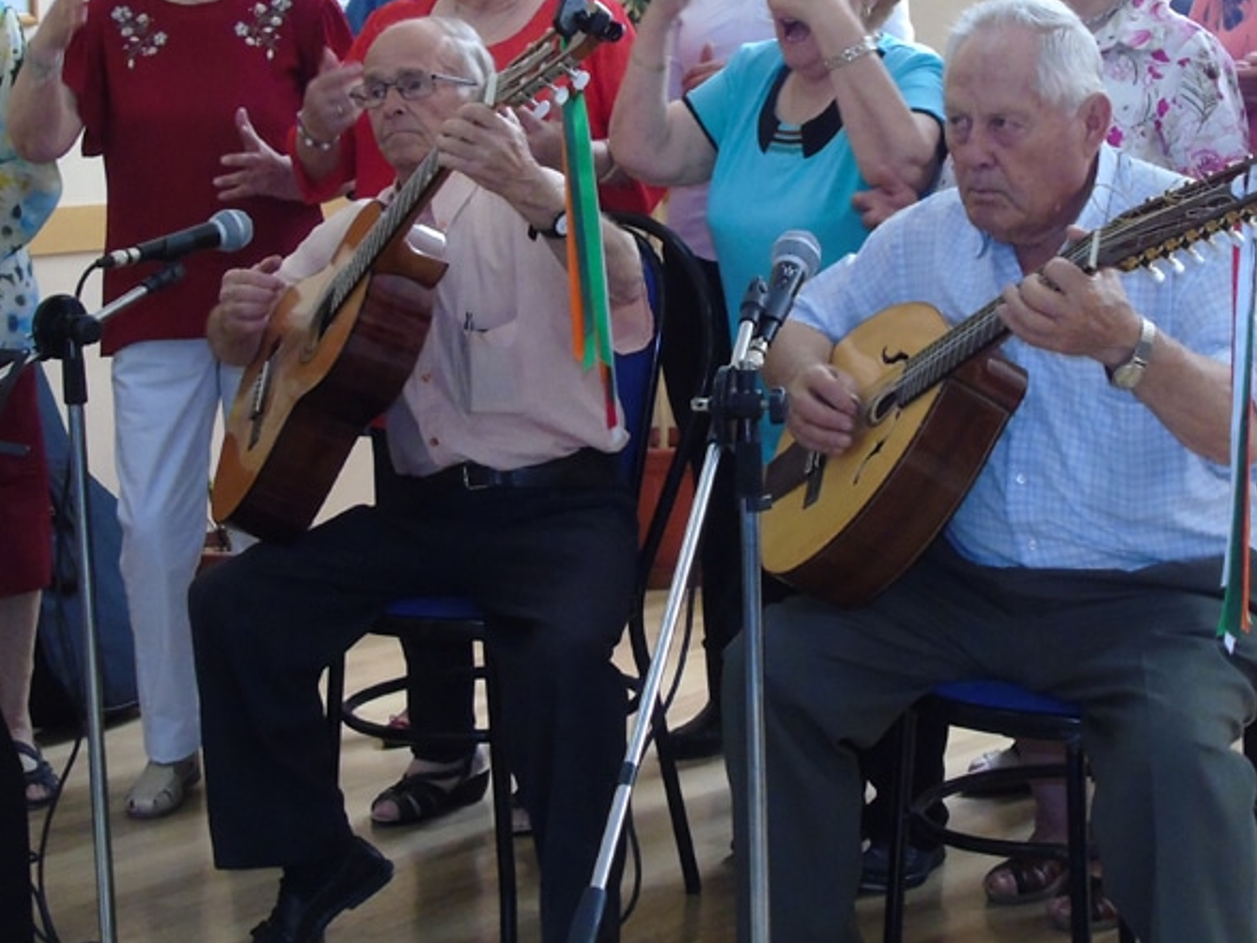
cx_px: 831
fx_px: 2941
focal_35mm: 81
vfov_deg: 18.2
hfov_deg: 24.0
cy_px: 427
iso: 320
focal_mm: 7.1
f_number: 3.9
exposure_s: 1/50
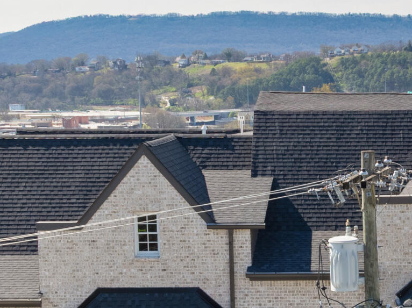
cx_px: 384
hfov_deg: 20.4
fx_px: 1118
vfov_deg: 15.6
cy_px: 248
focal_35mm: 94
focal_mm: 12.29
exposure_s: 1/240
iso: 100
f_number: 7.1
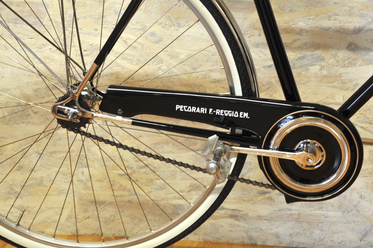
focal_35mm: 105
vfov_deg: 13.0
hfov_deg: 19.5
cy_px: 124
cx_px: 186
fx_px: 1087
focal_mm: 105
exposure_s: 1/2.5
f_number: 11
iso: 800
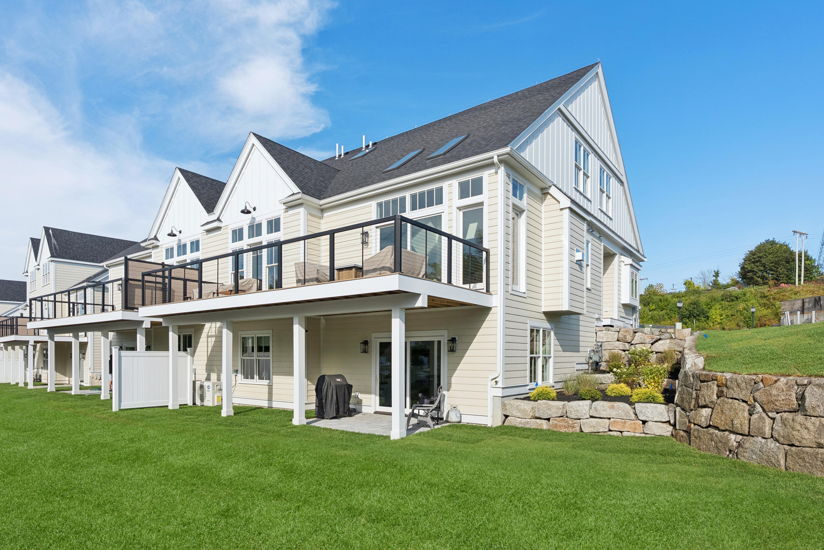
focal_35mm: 19
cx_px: 412
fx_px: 435
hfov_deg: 86.9
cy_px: 275
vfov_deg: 64.6
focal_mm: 19
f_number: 7.1
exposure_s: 1/800
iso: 320
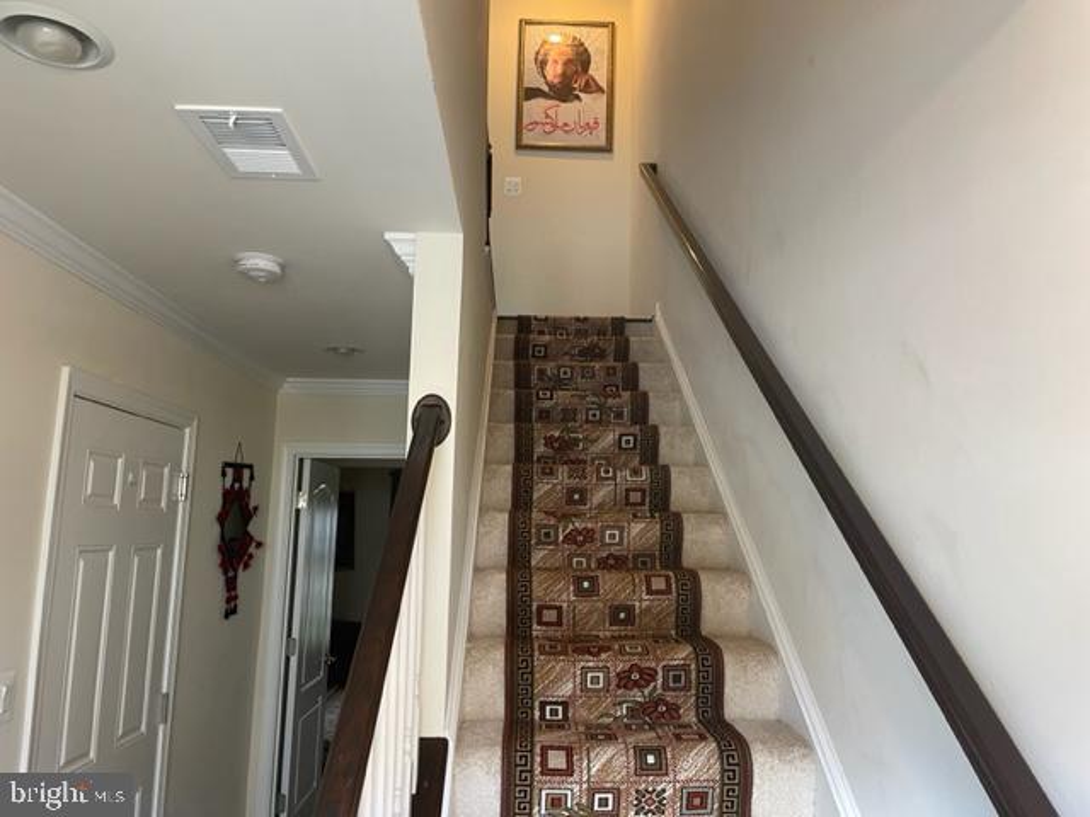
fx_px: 819
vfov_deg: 53.1
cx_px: 545
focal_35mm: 26
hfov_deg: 67.3
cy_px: 408
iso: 125
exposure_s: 1/60
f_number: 1.6
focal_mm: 4.2
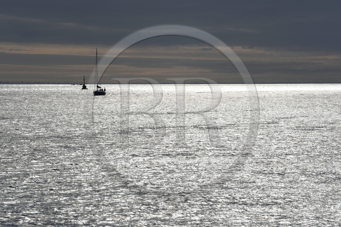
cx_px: 170
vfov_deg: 6.9
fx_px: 1894
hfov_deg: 10.3
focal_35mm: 200
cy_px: 114
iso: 200
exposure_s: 1/250
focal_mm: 200
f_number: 22
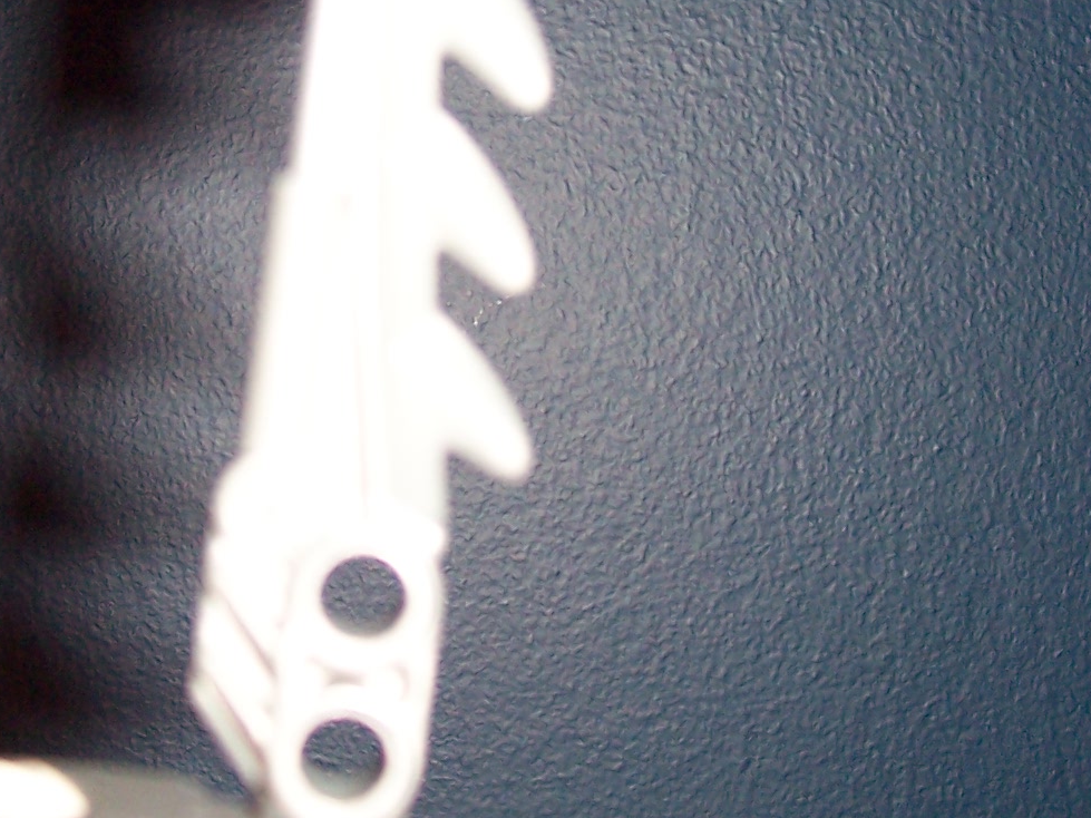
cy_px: 167
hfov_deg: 24.4
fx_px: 2521
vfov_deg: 18.3
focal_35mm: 80
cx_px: 412
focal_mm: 5.6
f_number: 2.7
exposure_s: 1/60
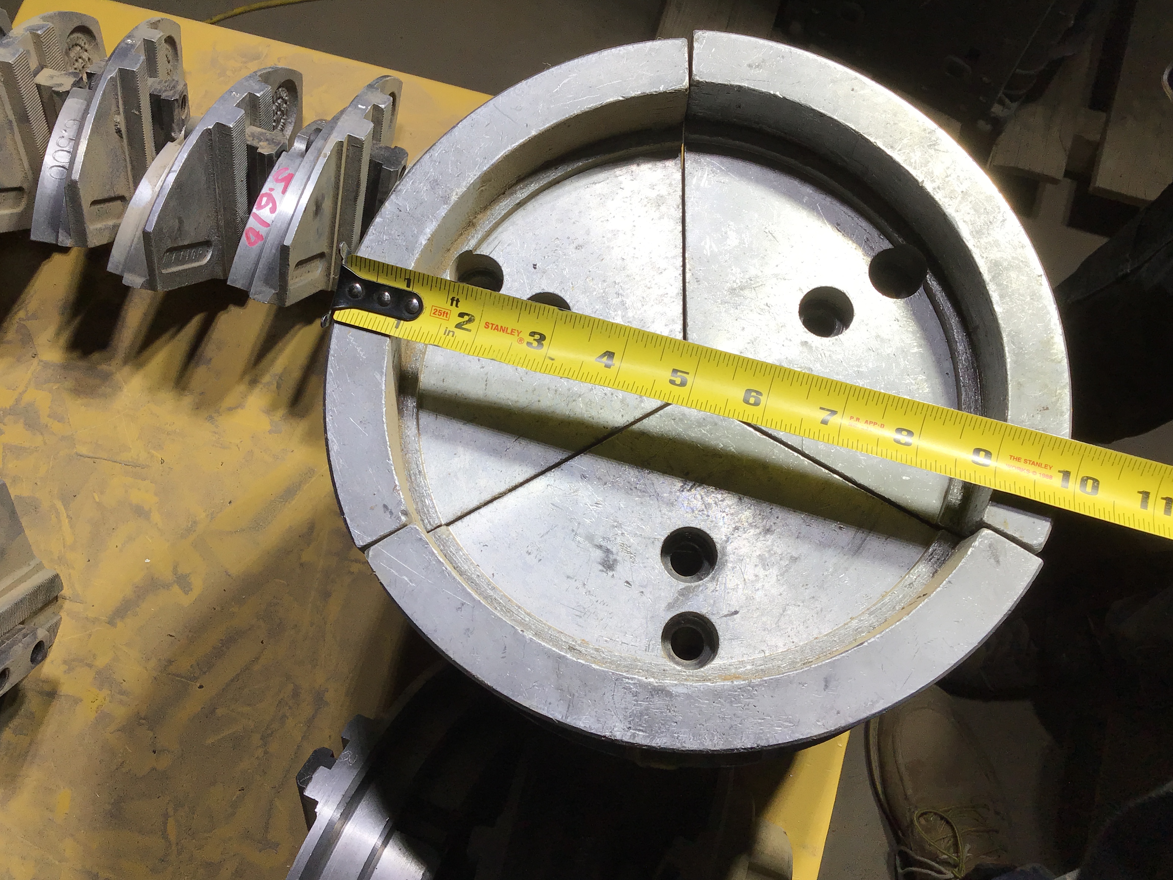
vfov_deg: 44.2
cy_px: 436
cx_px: 572
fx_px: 1084
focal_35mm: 32
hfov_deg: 56.8
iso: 25
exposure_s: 1/120
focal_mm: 3.3
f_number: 2.4
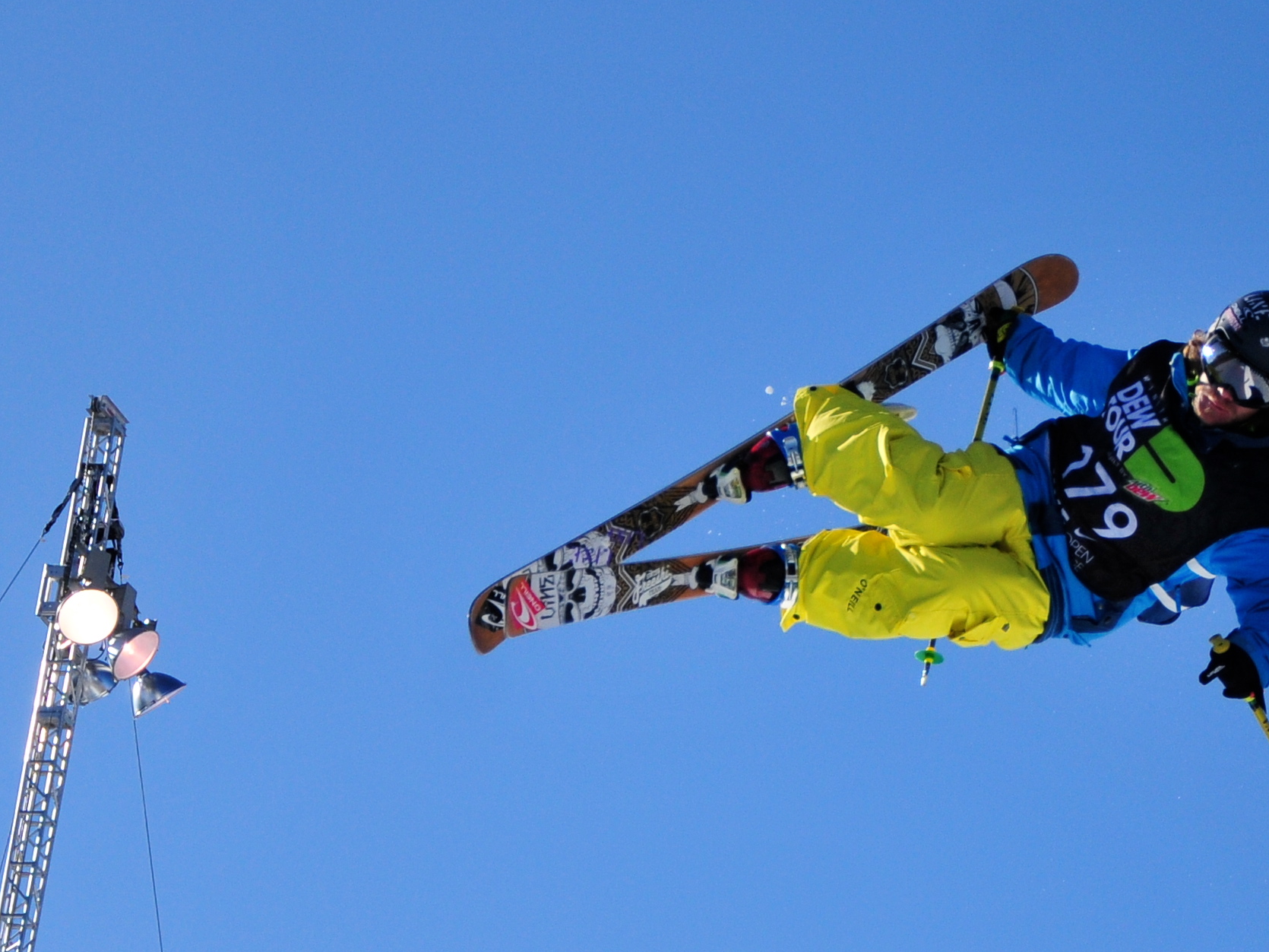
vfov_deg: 8.0
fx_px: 6781
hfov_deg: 10.7
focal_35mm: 185
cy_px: 525
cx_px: 979
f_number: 5
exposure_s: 1/2500
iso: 320
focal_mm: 50
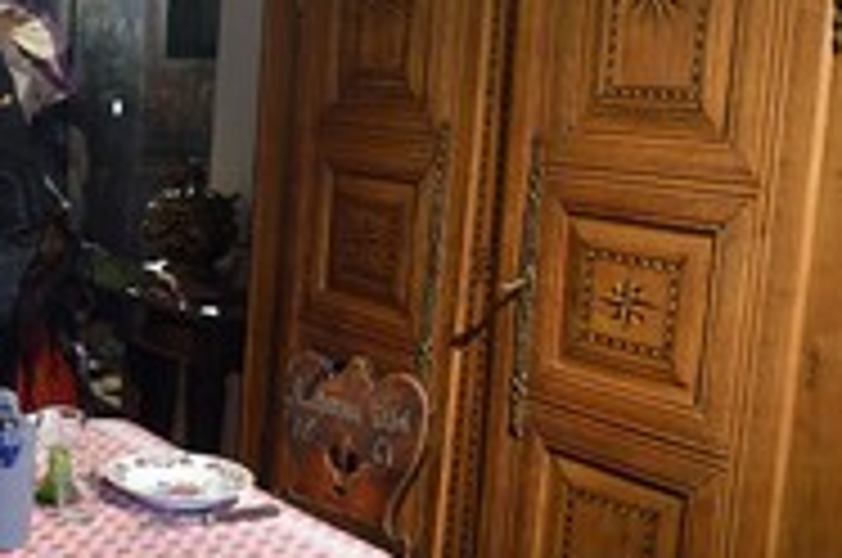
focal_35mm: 54
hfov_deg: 32.9
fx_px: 1261
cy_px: 252
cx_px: -54
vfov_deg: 25.0
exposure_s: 1/6
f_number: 7.1
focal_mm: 24
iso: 1600
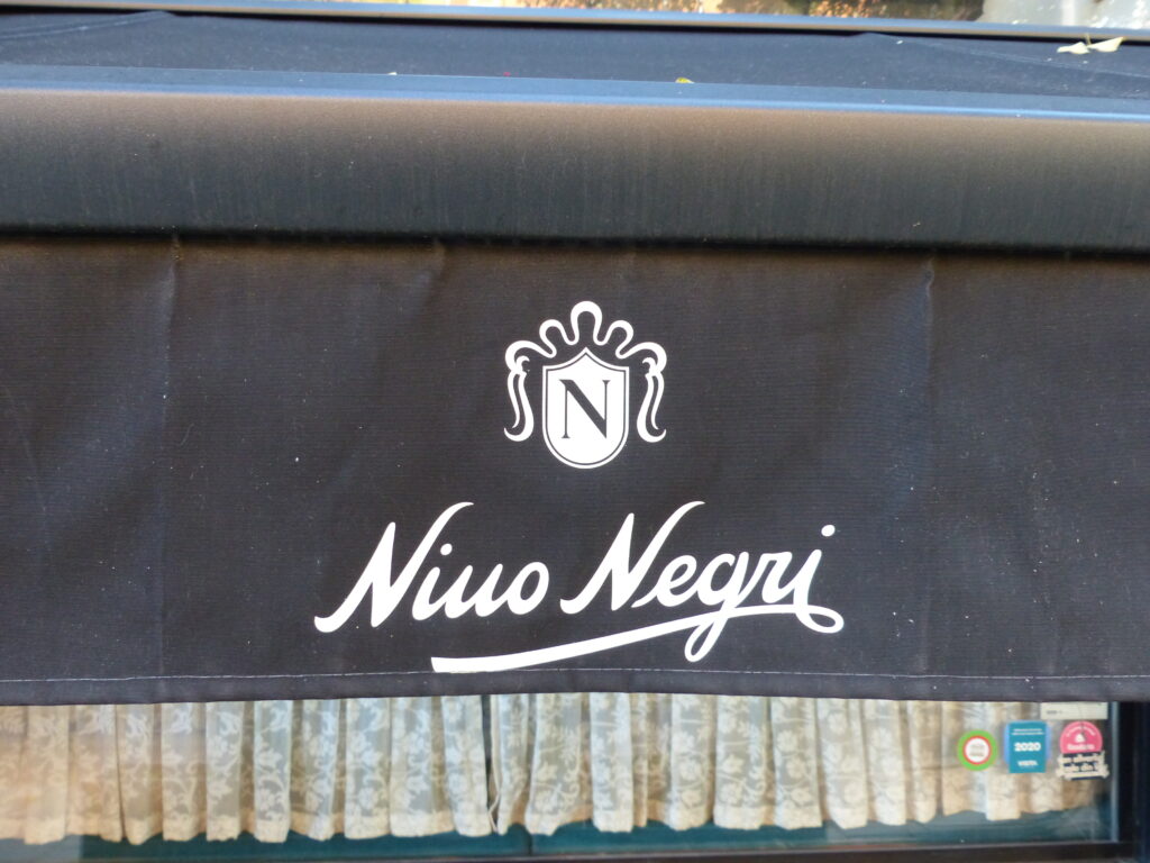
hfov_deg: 55.4
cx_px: 575
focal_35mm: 33
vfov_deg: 42.9
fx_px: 1096
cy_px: 432
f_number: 2.8
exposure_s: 1/60
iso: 400
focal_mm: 5.9
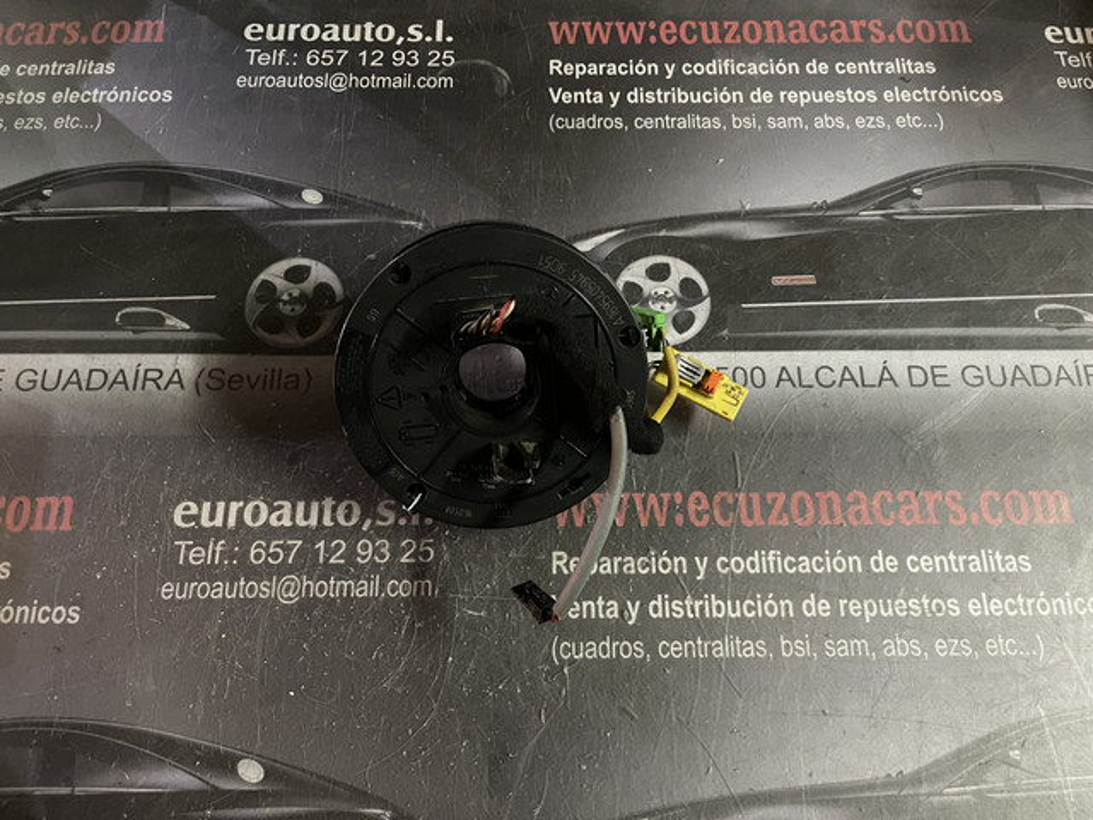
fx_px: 821
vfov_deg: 53.1
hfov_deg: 67.3
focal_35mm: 26
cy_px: 410
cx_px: 546
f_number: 1.6
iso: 800
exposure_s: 1/25
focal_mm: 5.1
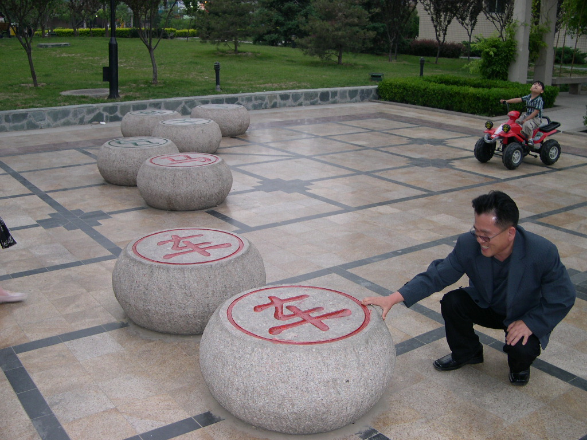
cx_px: 294
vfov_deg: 37.7
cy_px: 220
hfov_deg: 49.0
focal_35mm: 38
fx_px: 644
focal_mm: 8
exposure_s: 1/30
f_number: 2.8
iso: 100
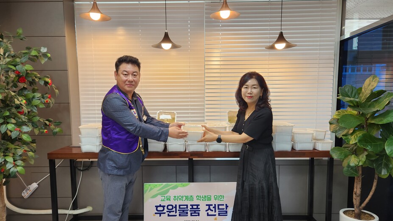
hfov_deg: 71.9
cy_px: 129
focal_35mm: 26
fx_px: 271
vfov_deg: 44.2
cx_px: 197
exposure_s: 1/120
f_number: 1.8
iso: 100
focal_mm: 5.4
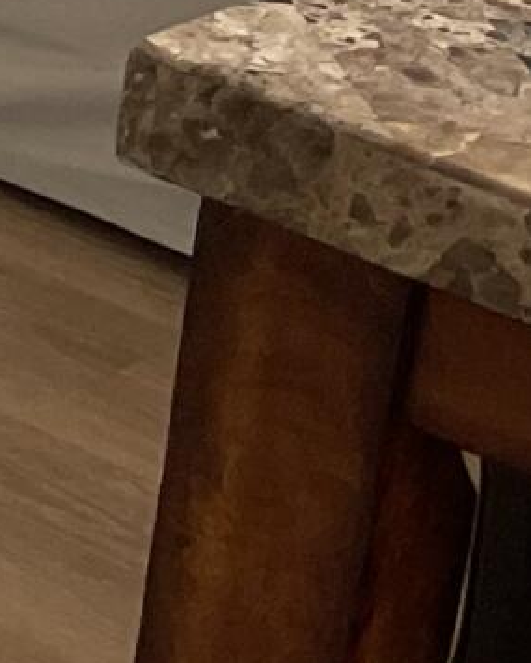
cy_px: -883
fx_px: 4202
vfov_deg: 8.3
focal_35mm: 214
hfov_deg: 5.4
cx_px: -2193
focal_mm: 5.1
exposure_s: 1/121
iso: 125
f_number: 1.6
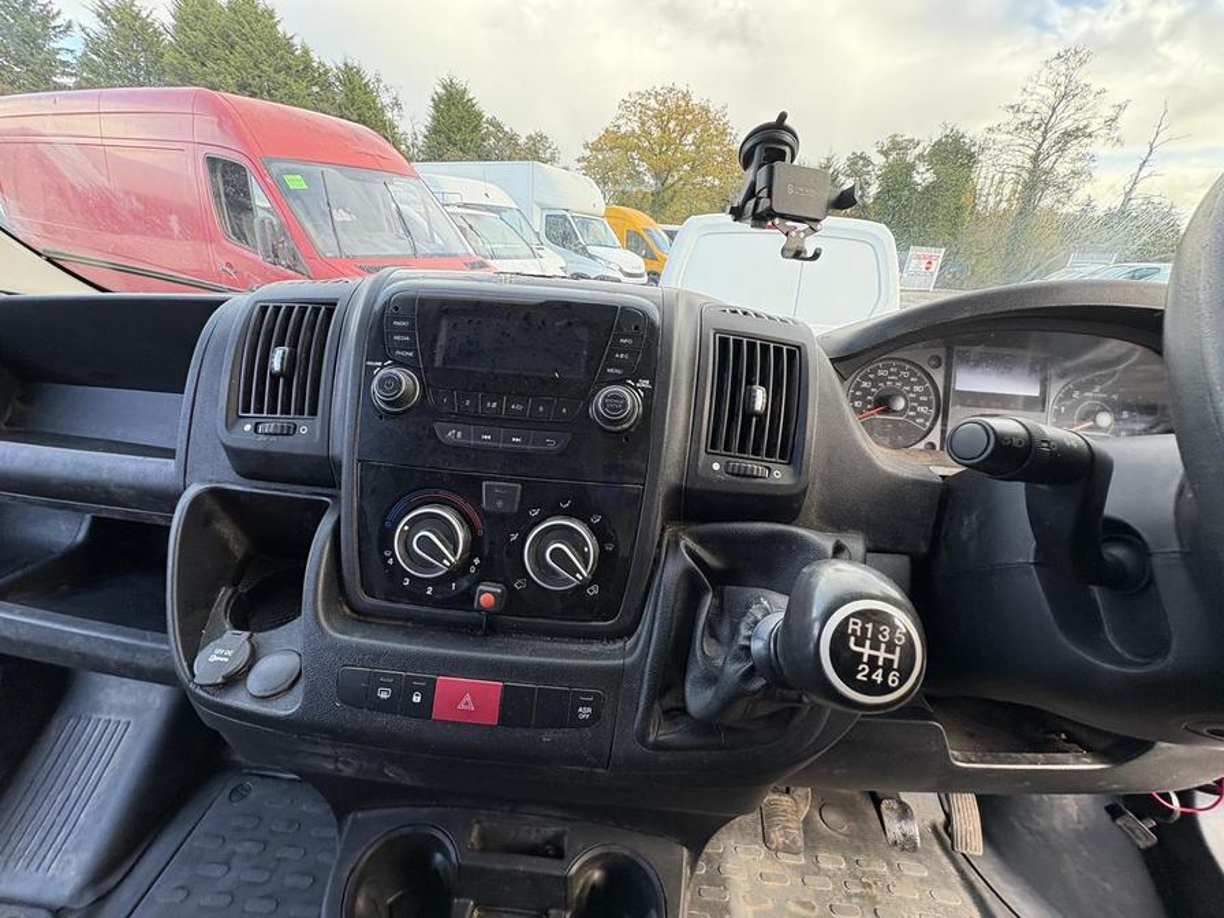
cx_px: 612
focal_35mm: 14
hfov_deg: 102.1
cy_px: 459
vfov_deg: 85.7
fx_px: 495
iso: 160
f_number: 2.2
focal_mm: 2.22
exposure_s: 1/99
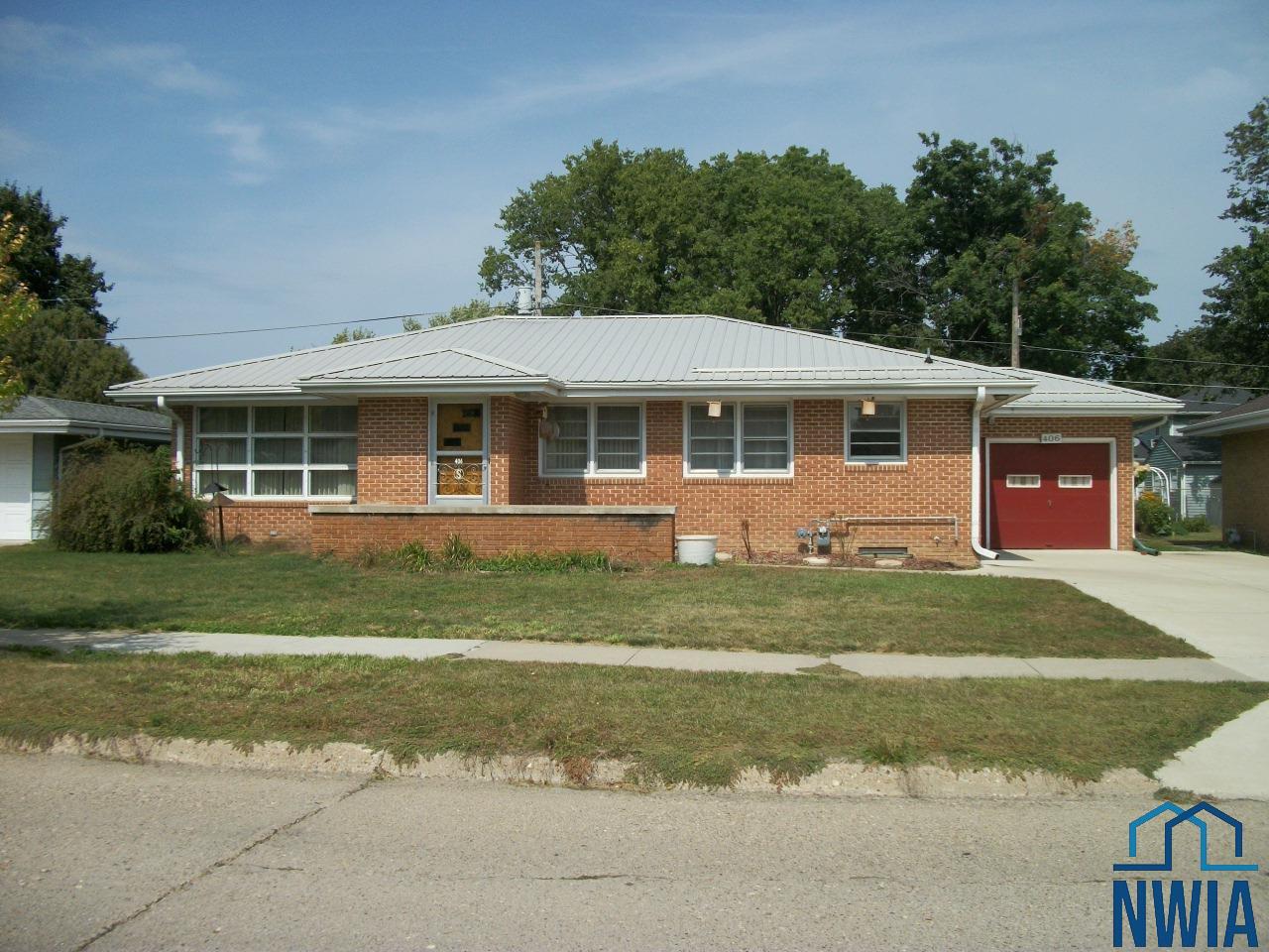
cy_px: 476
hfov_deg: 56.8
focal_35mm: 32
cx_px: 634
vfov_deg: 44.2
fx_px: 1173
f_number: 8.8
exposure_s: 1/400
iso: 80
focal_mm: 5.7
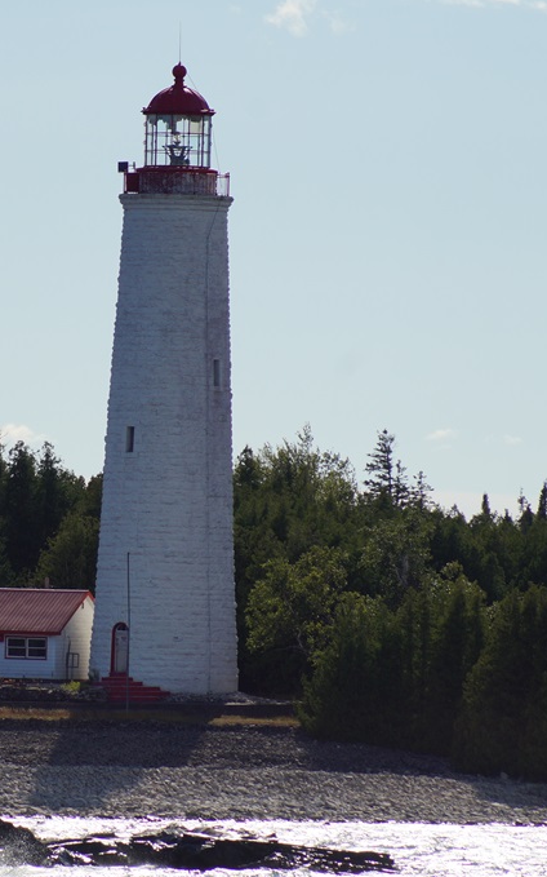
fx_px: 9905
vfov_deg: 5.1
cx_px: 59
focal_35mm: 415
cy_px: 438
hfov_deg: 3.2
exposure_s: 1/400
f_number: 8
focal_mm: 180
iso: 100
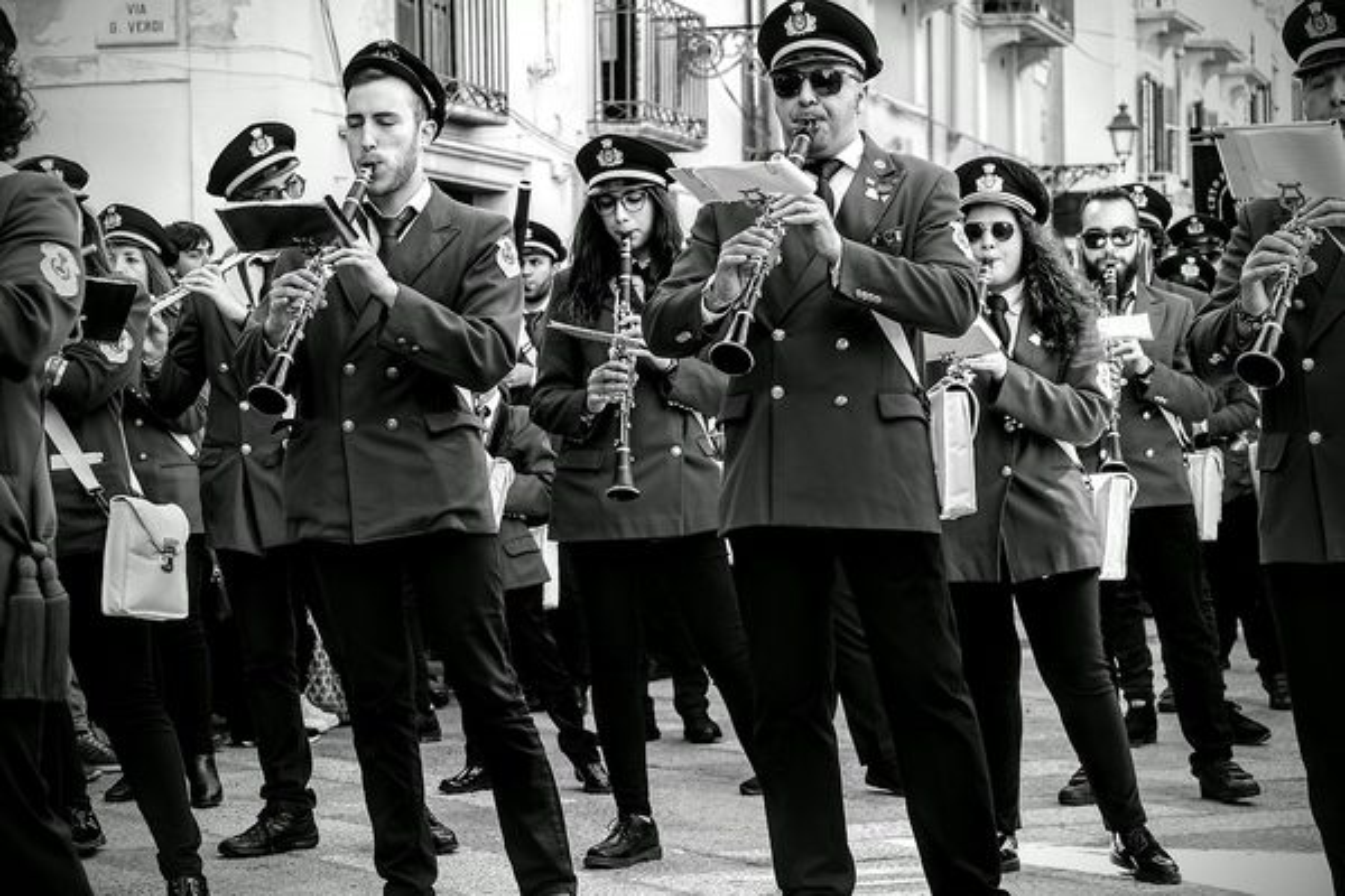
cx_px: 672
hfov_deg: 22.9
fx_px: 3325
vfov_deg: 15.4
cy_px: 448
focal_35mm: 89
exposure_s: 1/60
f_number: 5.6
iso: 200
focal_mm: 59.6
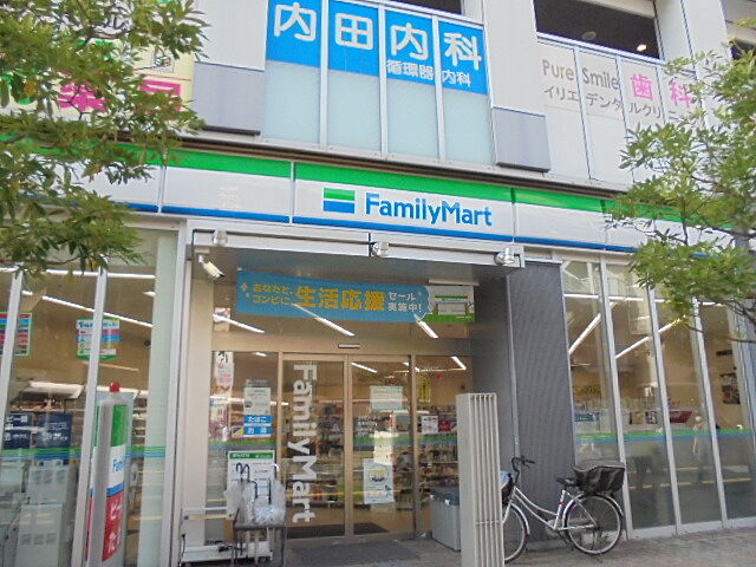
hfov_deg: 67.3
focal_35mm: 26
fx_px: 568
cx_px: 378
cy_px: 284
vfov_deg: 53.1
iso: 400
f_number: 3.5
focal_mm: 4.6
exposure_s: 1/640
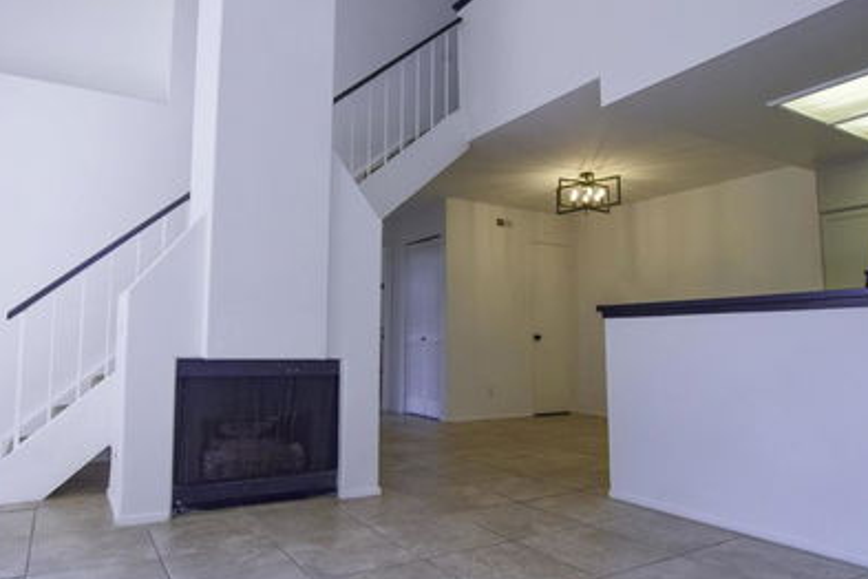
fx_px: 530
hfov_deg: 78.0
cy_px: 283
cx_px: 367
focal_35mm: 22
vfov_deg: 57.2
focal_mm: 12
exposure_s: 1/160
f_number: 6.3
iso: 400
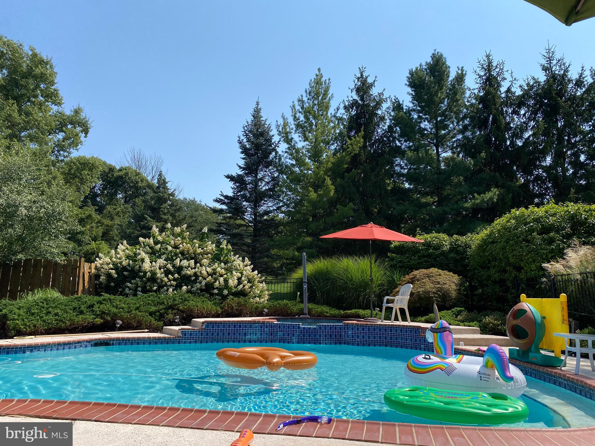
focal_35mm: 26
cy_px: 223
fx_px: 447
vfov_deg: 53.1
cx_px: 298
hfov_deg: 67.3
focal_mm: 4.25
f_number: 1.8
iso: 32
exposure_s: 1/2967
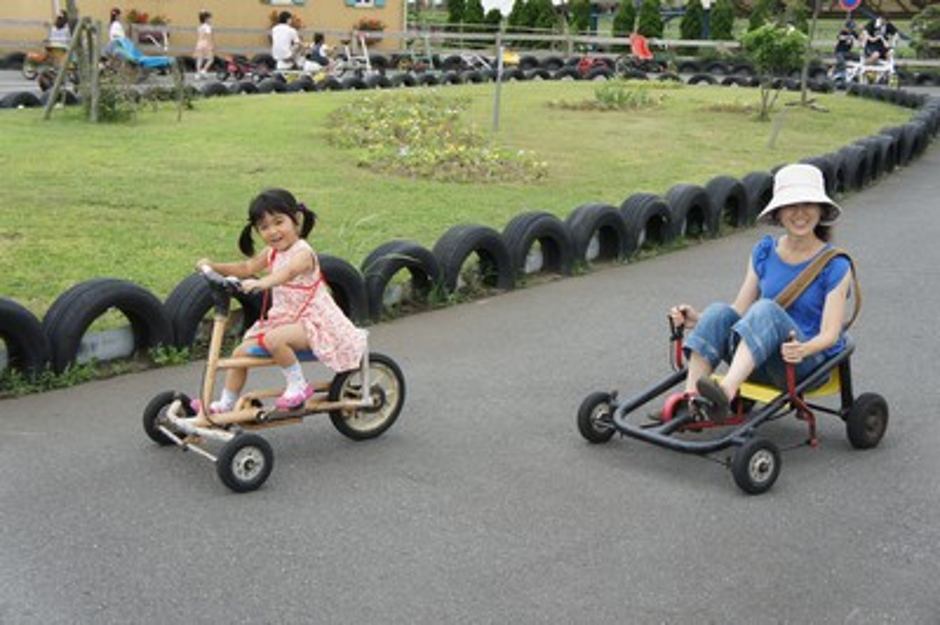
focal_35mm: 57
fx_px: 1487
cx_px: 470
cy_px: 312
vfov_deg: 23.7
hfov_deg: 35.1
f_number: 6.3
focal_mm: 38
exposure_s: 1/160
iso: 200
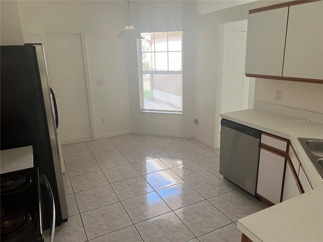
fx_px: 243
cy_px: 121
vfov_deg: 53.1
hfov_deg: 67.3
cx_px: 162
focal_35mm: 26
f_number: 1.5
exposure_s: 1/86
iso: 125
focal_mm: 5.7
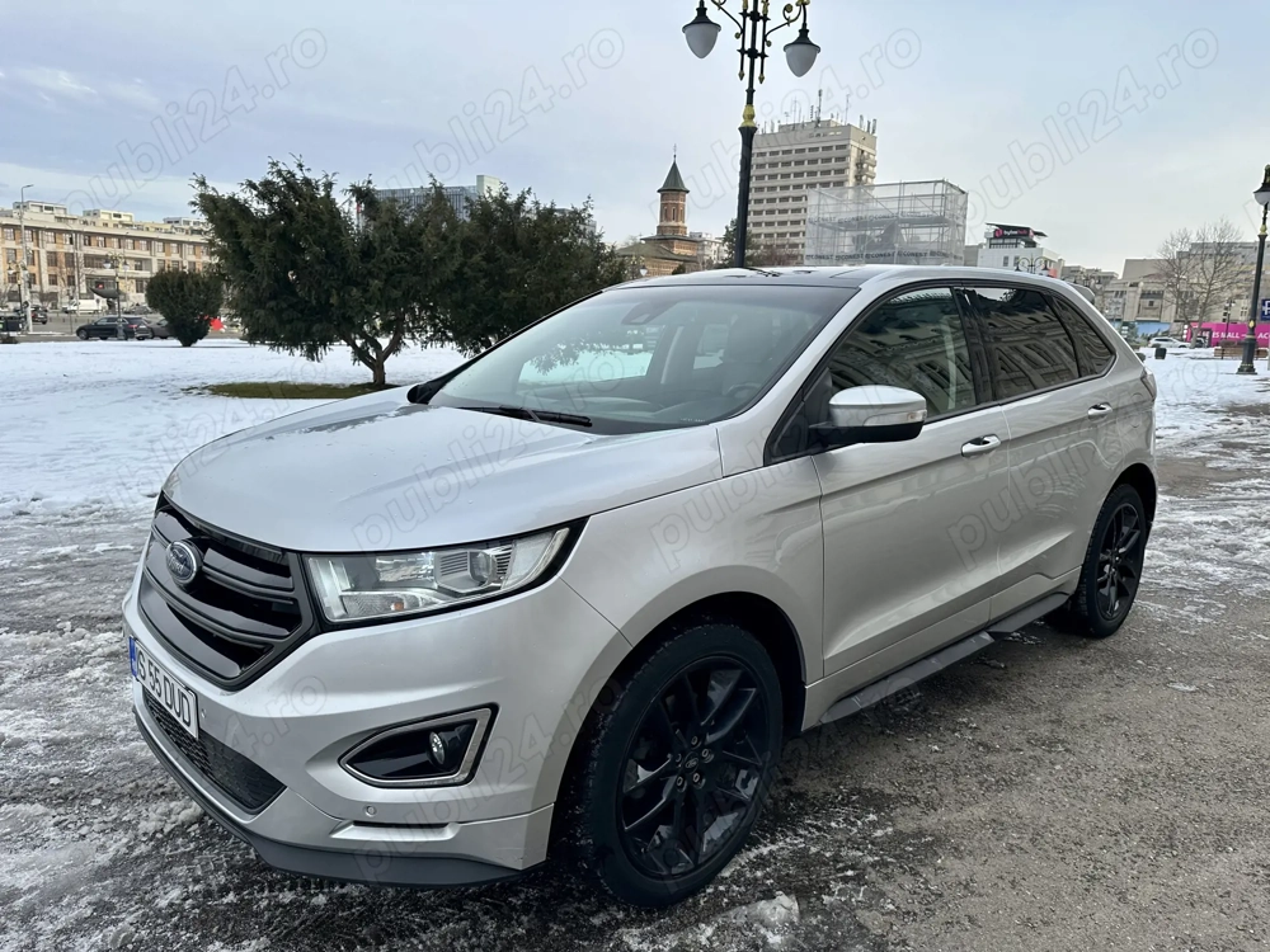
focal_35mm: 24
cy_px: 476
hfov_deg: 71.6
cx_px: 635
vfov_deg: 56.8
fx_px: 881
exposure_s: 1/1988
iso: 80
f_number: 1.78
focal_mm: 6.86
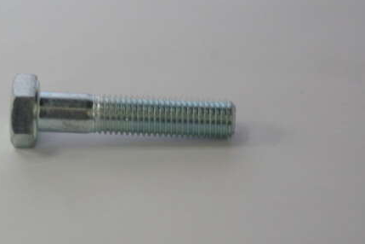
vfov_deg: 8.2
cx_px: 140
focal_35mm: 168
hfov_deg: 12.2
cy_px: 121
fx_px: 1703
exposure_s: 1/30
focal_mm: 80
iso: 800
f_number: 8
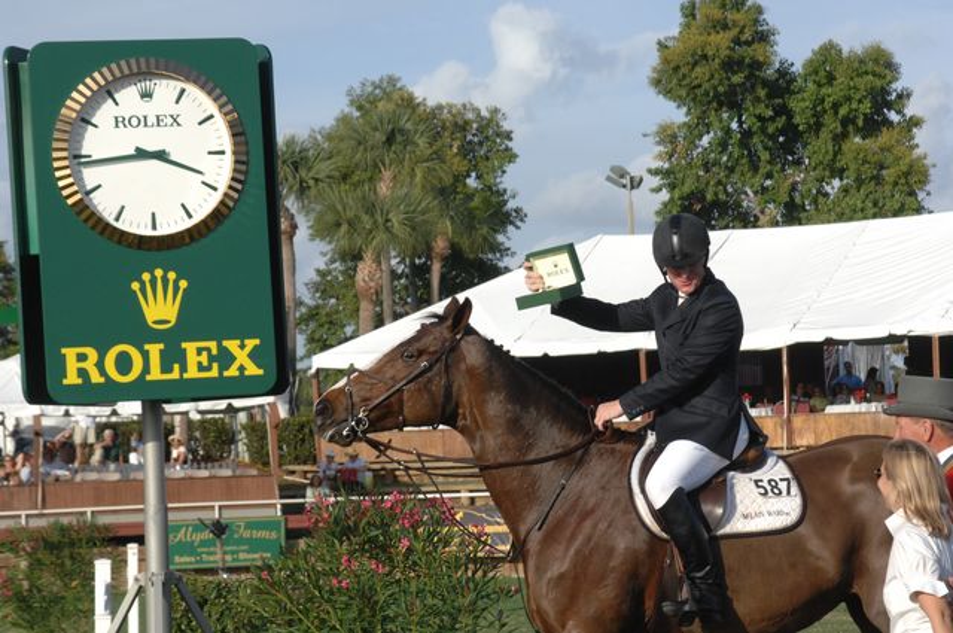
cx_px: 476
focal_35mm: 129
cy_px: 316
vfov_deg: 10.6
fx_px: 3411
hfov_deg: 15.9
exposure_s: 1/400
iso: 400
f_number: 13
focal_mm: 86
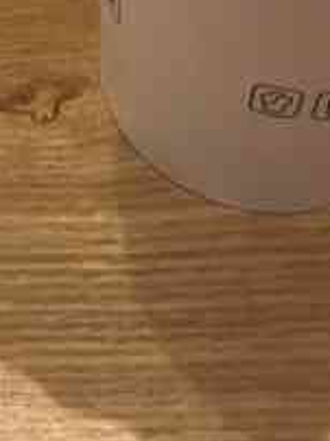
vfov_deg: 13.1
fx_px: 1707
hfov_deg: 10.9
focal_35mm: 134
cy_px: -390
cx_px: -9
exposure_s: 1/33
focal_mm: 4.15
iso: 100
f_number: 2.2
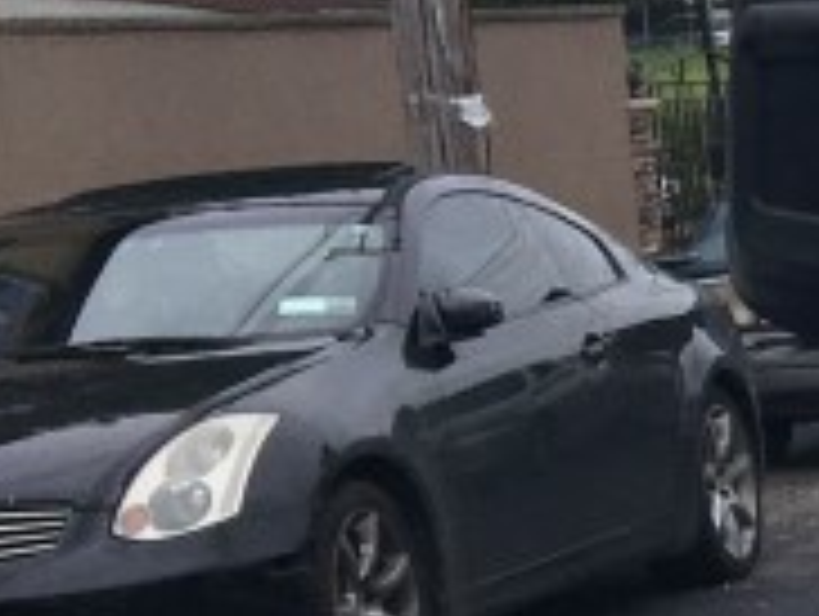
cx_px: 1998
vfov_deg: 9.1
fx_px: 3862
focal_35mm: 163
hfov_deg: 10.4
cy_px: 620
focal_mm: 4.15
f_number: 2.2
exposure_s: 1/950
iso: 25
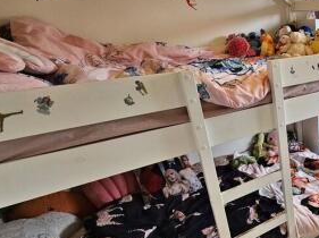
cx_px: 328
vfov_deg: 51.0
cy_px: 140
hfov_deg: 50.8
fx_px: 248
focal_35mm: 27
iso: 100
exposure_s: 1/50
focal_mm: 2.2
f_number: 2.2
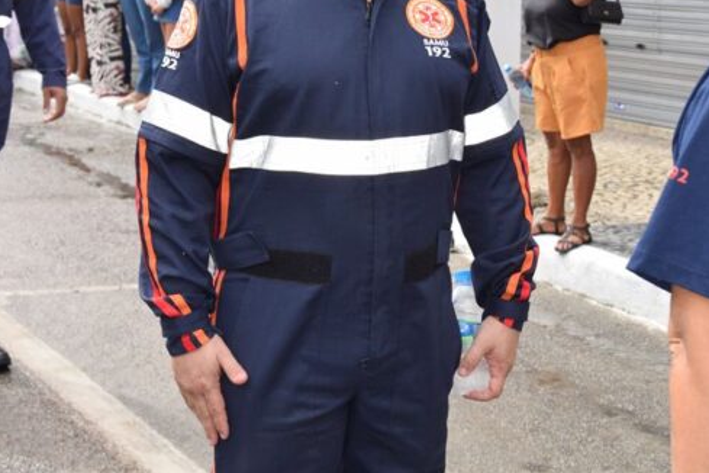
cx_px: 354
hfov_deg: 25.4
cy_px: 132
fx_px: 1571
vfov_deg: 17.0
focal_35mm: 80
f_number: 6.3
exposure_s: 1/160
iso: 100
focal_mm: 35
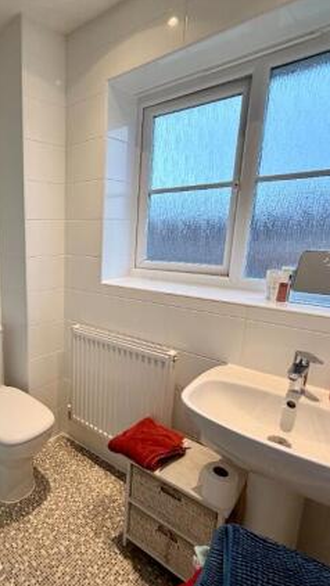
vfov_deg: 83.8
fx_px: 327
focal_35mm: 21
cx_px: 46
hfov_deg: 49.1
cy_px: 300
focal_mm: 2.22
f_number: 2.2
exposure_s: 1/100
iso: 160
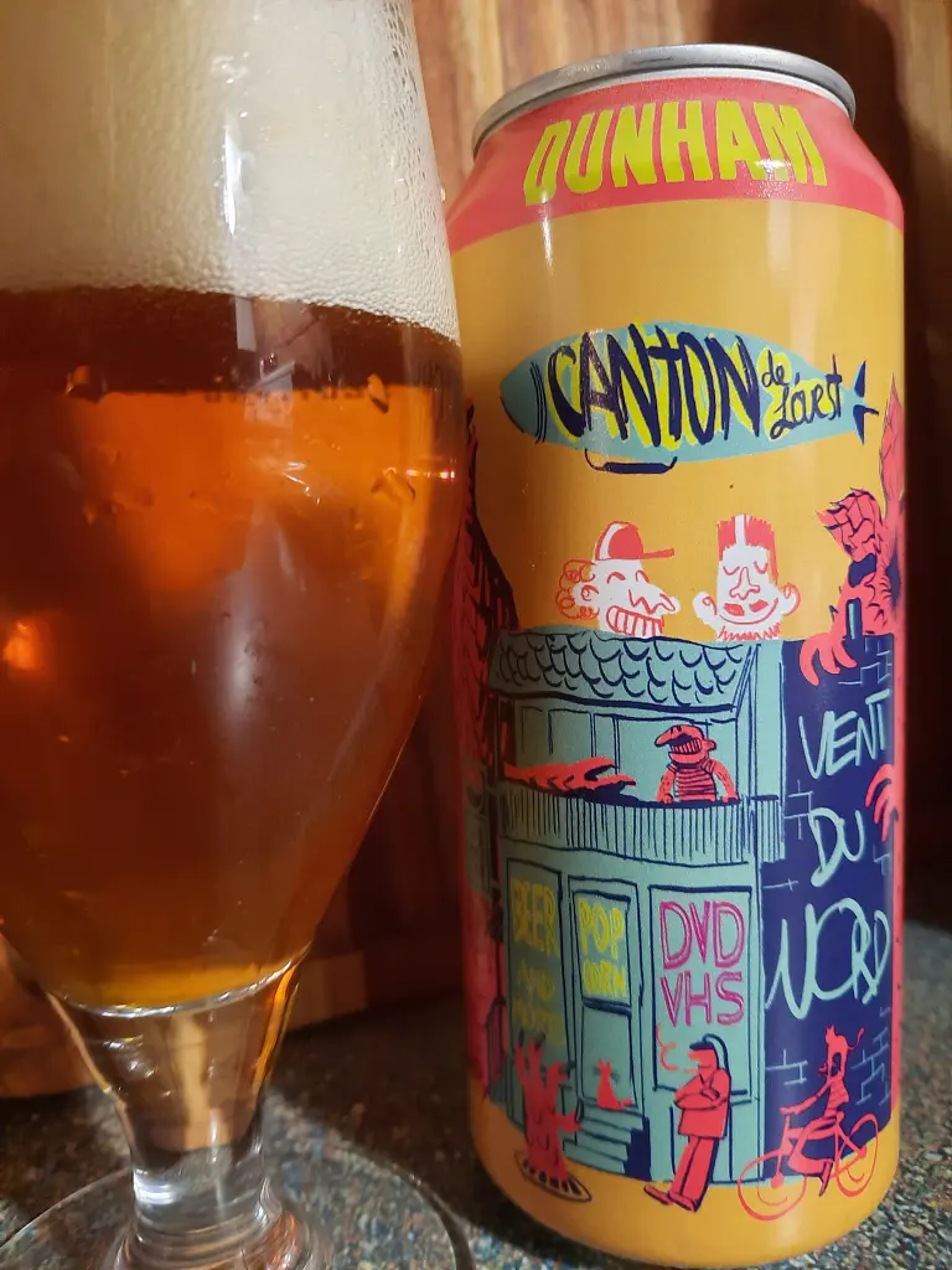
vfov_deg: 69.4
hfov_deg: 54.9
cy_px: 635
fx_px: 917
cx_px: 476
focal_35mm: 25
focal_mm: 4.6
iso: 320
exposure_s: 1/24
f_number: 2
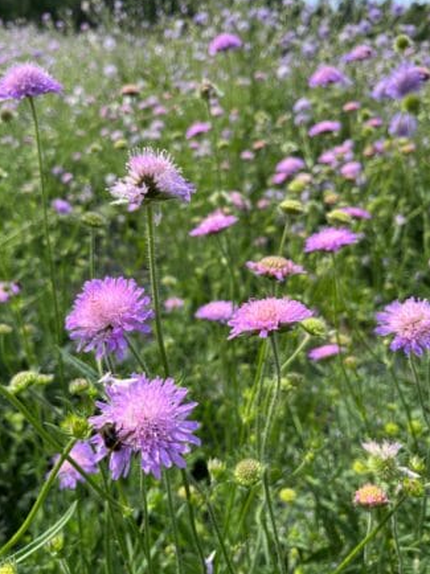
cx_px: 206
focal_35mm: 28
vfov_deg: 63.4
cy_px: 270
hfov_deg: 49.7
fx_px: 464
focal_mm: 5.1
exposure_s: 1/1238
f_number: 1.6
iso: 50
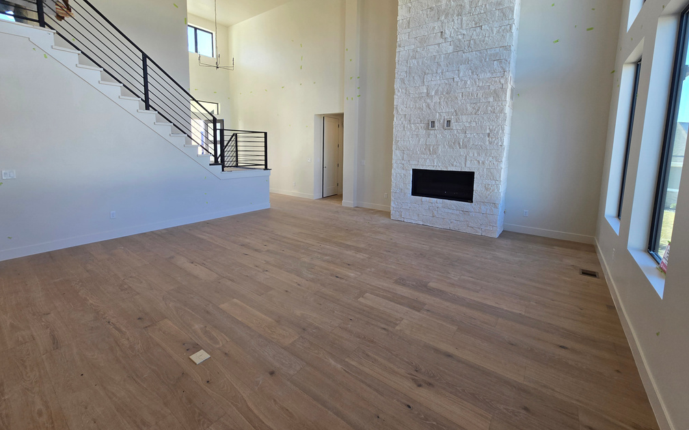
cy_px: 178
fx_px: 263
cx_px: 344
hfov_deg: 105.3
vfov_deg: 78.0
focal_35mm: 14
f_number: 2.2
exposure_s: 1/126
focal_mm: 2.2
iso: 50
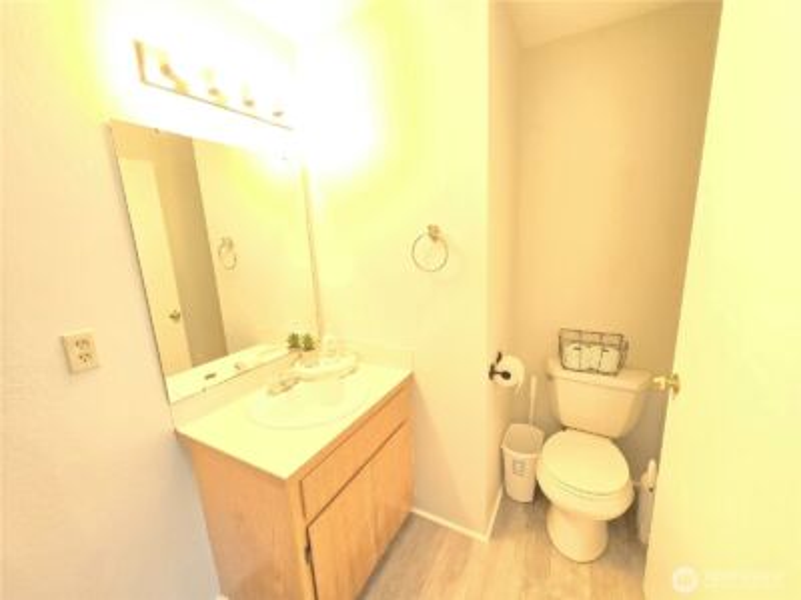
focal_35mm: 13
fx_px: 301
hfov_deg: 106.2
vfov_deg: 89.9
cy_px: 300
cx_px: 400
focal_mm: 2.2
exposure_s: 1/60.2
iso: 1600
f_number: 2.2
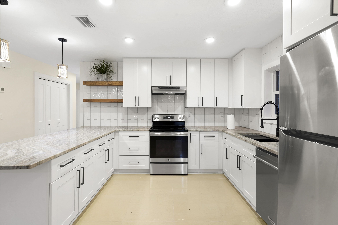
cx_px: 169
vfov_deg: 70.4
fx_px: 160
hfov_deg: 93.3
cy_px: 112
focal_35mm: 17
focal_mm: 17
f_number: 8
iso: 100
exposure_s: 2
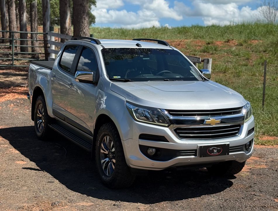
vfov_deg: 30.4
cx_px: 139
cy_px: 106
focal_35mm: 48
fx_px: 387
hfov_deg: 39.5
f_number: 1.78
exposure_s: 1/5587
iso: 64
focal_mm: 6.76
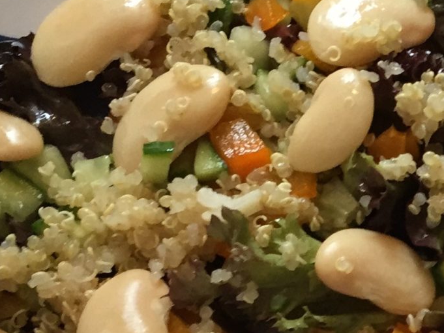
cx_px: 603
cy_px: 439
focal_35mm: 109
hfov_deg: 16.8
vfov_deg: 13.1
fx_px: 1398
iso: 80
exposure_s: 1/30
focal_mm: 4.15
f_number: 2.2
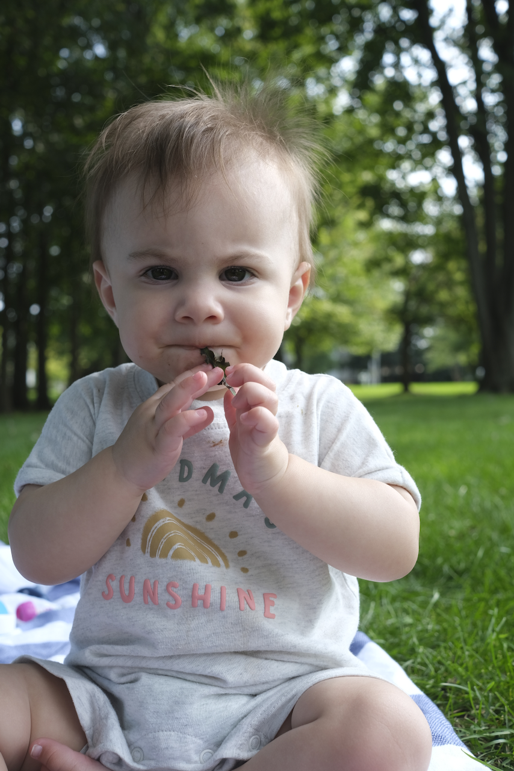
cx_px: 257
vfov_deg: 47.4
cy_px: 386
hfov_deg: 32.6
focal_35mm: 41
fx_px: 878
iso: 160
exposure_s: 1/180
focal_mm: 27
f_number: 5
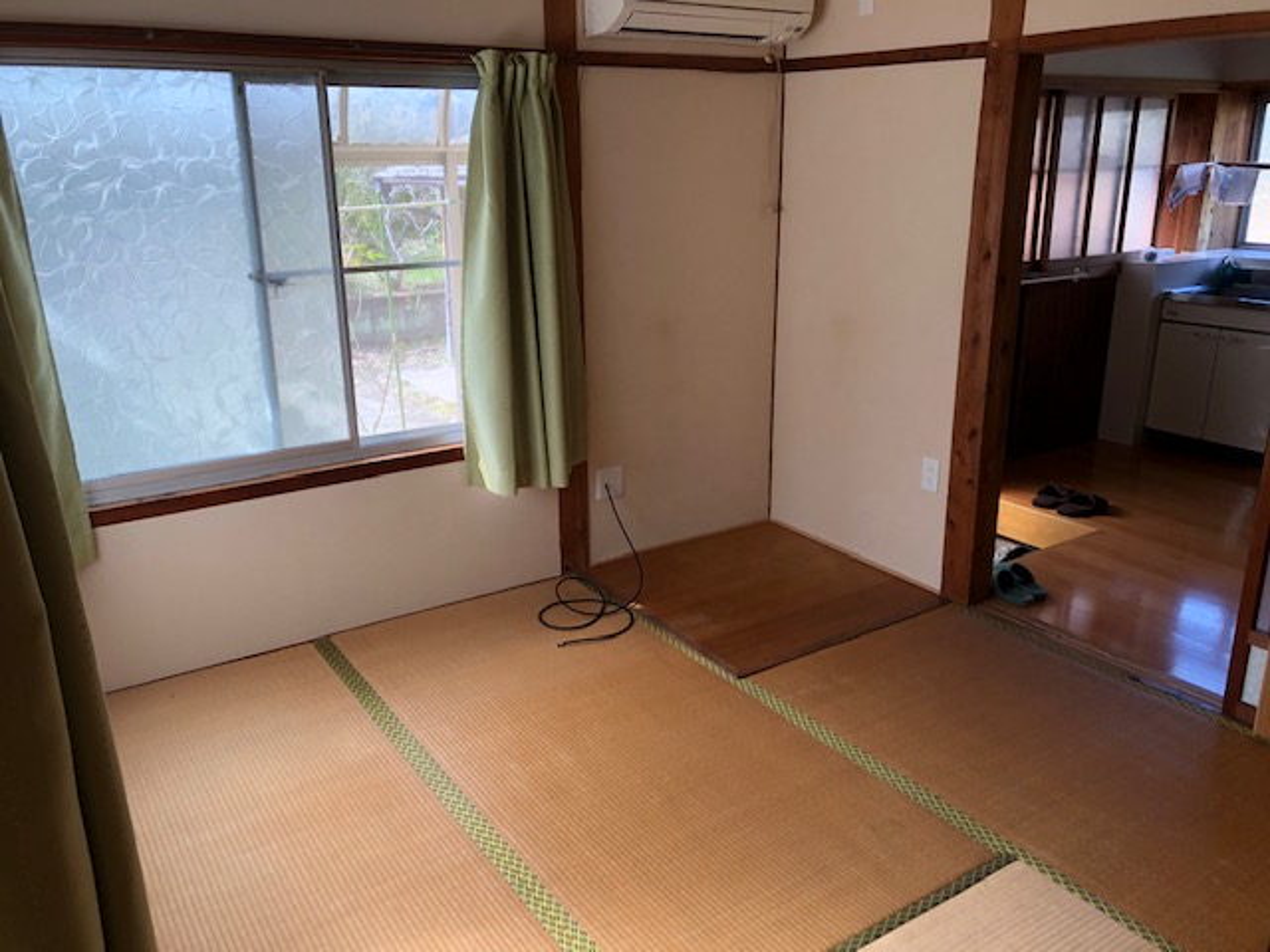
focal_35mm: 28
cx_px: 635
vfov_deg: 49.7
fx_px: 1027
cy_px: 476
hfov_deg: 63.4
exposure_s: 1/120
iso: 40
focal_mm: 3.99
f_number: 1.8
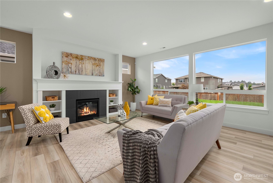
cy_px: 92
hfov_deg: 100.4
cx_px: 136
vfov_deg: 77.4
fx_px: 114
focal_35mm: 15
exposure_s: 1/30
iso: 5000
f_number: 11
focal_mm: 15
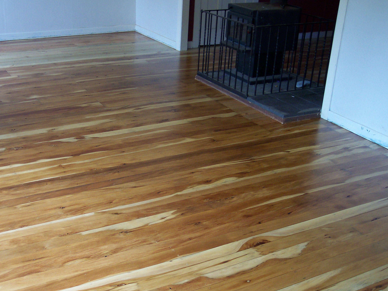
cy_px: 167
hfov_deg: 41.2
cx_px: 166
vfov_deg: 31.4
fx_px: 515
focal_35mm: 46
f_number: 2.8
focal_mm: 8
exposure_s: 1/125
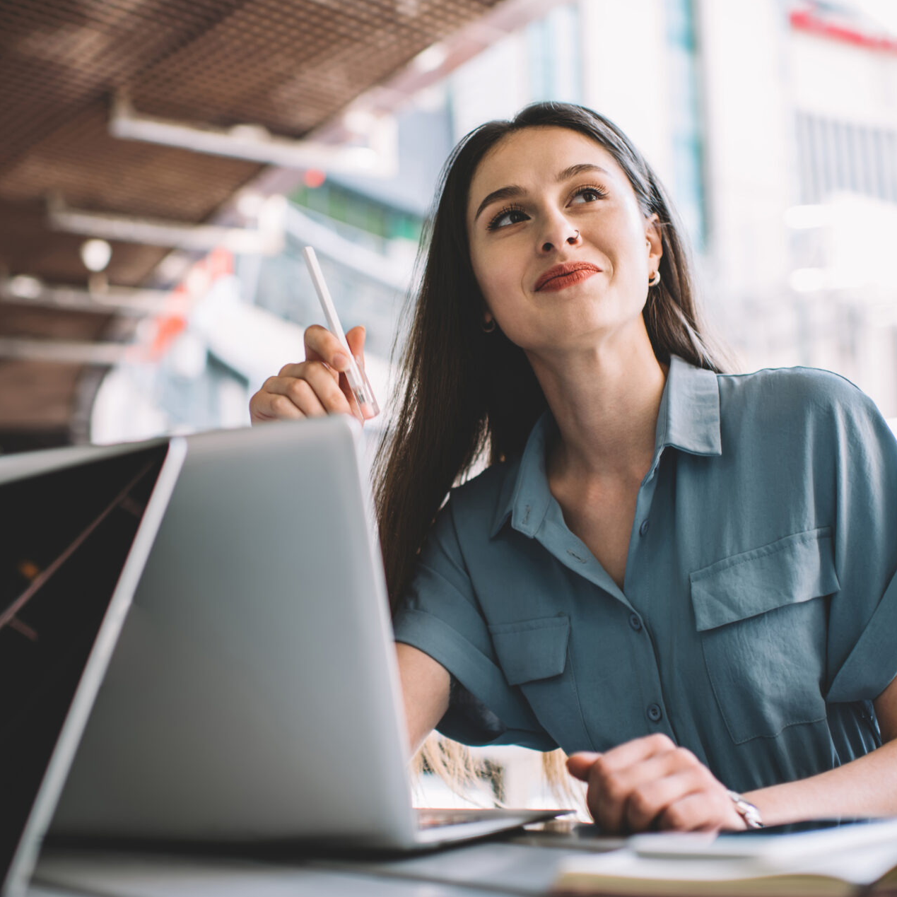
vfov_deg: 37.6
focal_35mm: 45
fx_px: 1319
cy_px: 450
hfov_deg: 37.6
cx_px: 440
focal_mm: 35
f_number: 2
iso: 100
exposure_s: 1/160
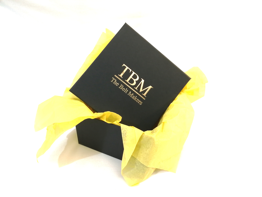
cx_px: 131
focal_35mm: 27
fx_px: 204
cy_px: 98
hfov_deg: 65.3
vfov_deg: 51.4
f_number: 2.2
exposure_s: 1/33.3
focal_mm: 3.95
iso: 200
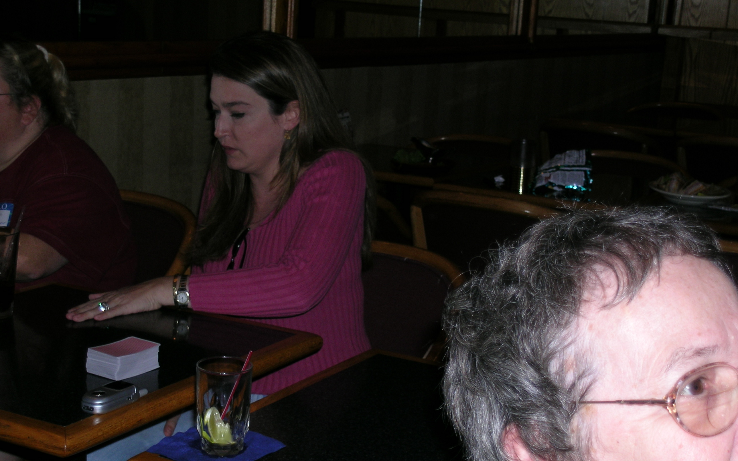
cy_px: 261
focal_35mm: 65
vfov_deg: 20.0
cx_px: 370
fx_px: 1308
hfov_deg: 31.5
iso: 50
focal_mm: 12.6
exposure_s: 1/121
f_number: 3.7
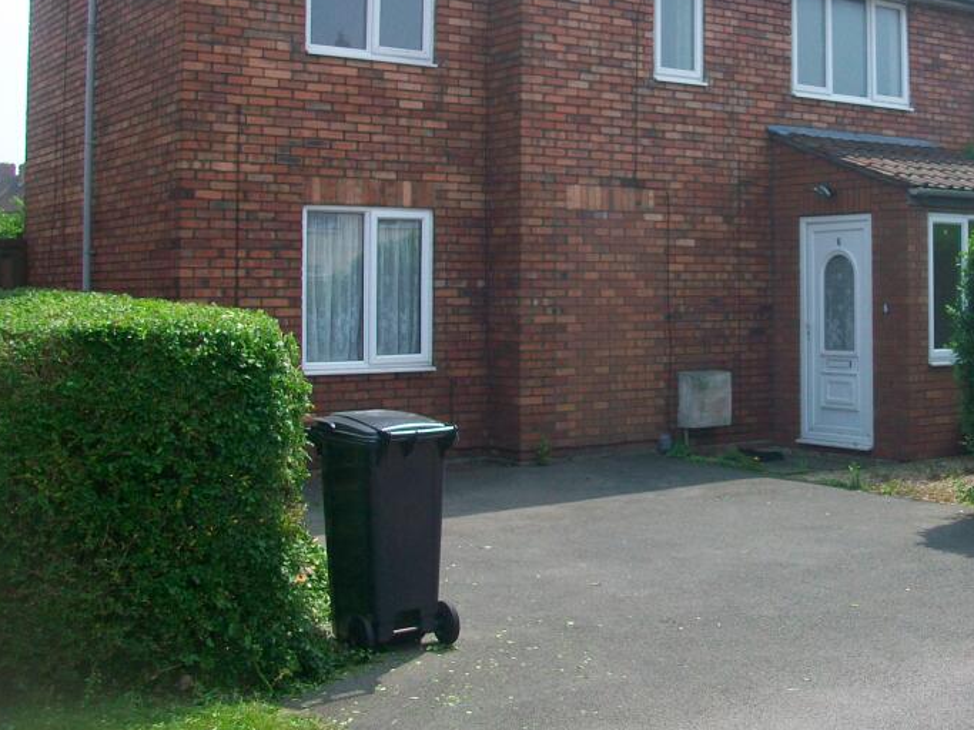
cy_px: 228
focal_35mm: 48
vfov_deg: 30.0
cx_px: 700
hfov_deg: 38.9
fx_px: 1350
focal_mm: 5.7
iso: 64
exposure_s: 1/640
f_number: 2.8
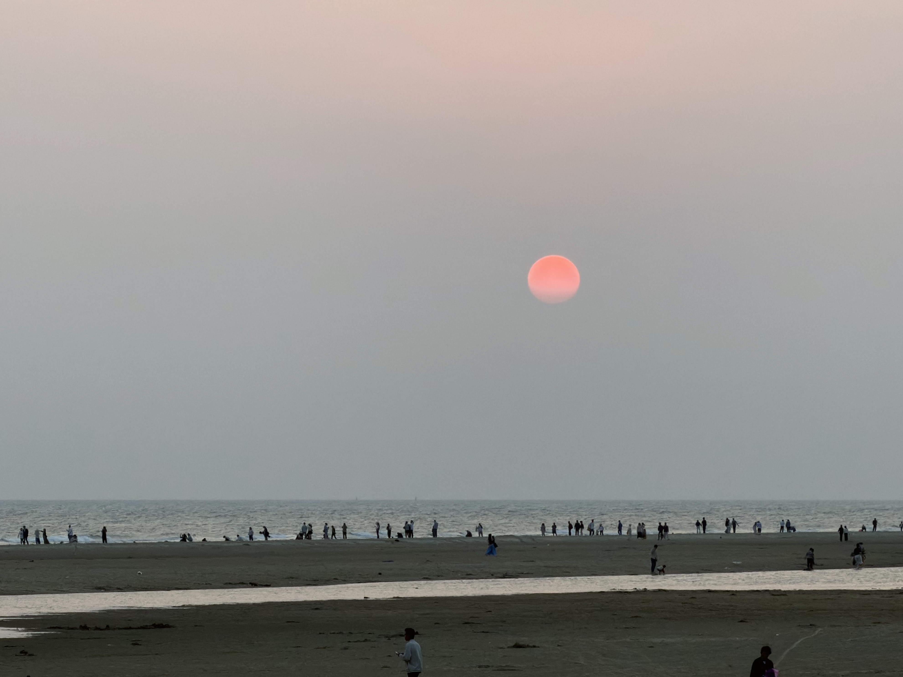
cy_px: 338
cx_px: 452
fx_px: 5217
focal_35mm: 200
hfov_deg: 9.9
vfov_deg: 7.4
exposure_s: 1/274
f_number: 2.8
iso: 50
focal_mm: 16.89
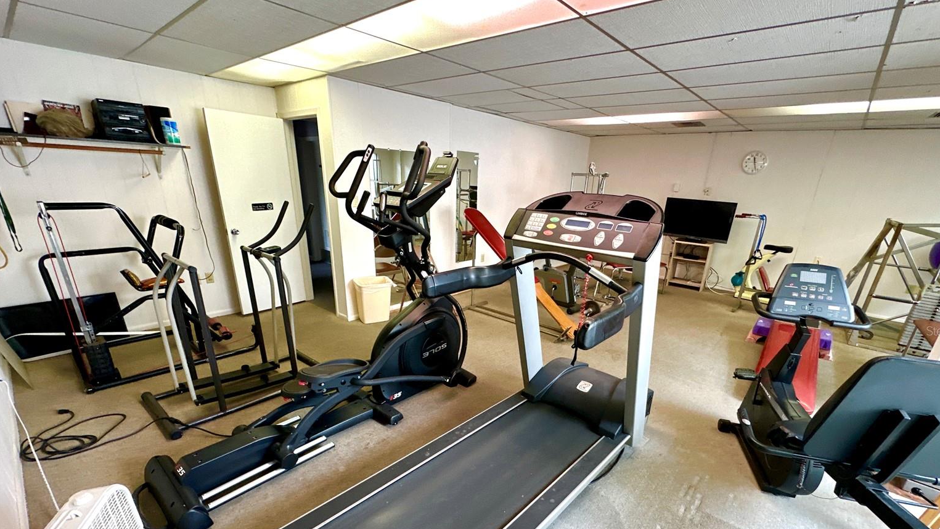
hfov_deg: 99.3
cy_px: 330
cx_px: 491
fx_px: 399
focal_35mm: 16
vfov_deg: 66.1
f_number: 2.2
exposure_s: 1/60
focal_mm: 2.22
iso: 200
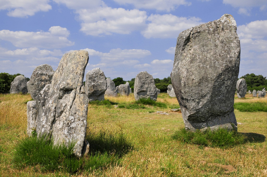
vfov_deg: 34.1
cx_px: 134
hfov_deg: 49.6
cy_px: 88
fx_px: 289
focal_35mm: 39
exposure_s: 1/250
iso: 200
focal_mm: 26
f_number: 11
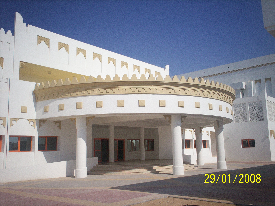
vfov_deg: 39.7
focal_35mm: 36
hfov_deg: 51.4
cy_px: 103
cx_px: 138
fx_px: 286
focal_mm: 6
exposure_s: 1/2000
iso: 100
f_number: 4.5
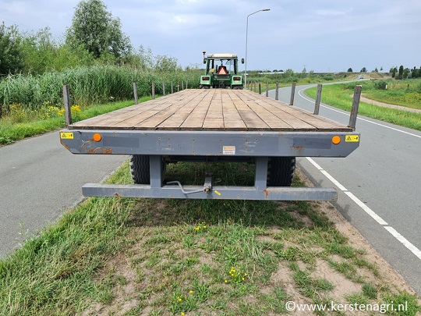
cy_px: 158
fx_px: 316
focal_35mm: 26
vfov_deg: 53.1
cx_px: 210
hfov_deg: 67.3
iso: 50
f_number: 1.8
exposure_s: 1/1376
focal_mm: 5.4
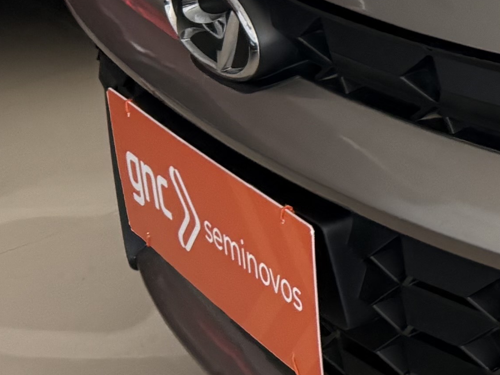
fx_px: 1748
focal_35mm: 121
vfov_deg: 11.9
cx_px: 1138
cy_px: -127
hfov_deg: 13.0
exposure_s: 1/314
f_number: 1.78
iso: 100
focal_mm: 6.76
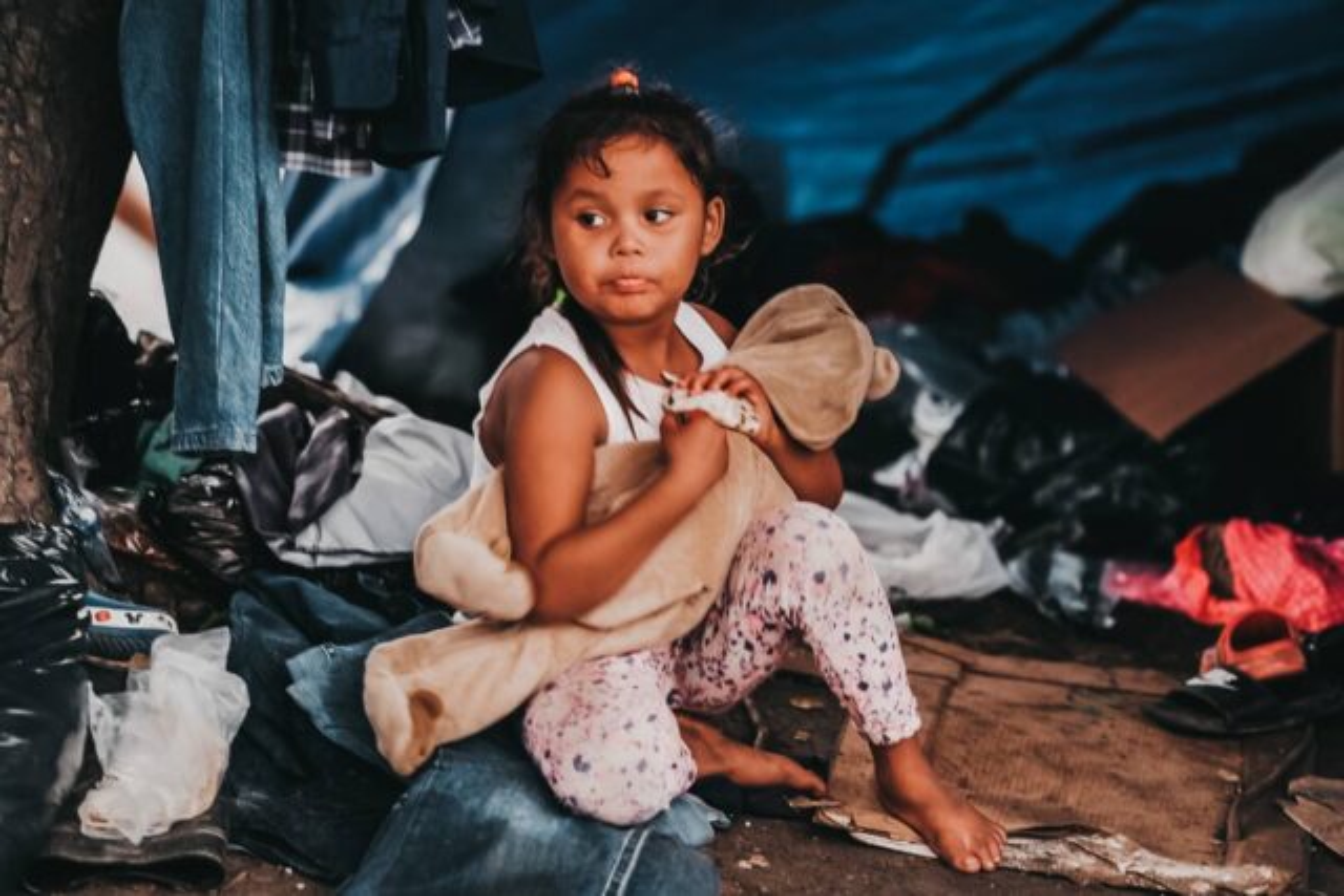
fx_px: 5041
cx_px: 672
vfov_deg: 10.2
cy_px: 448
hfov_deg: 15.2
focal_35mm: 135
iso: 640
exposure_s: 1/100
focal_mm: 90
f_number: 2
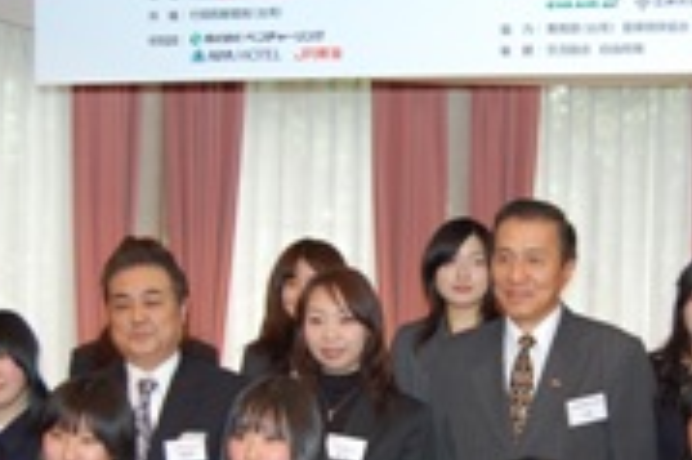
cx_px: 443
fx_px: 1559
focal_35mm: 81
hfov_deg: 24.9
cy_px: 387
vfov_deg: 16.6
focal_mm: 23
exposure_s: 1/60
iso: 400
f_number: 3.8
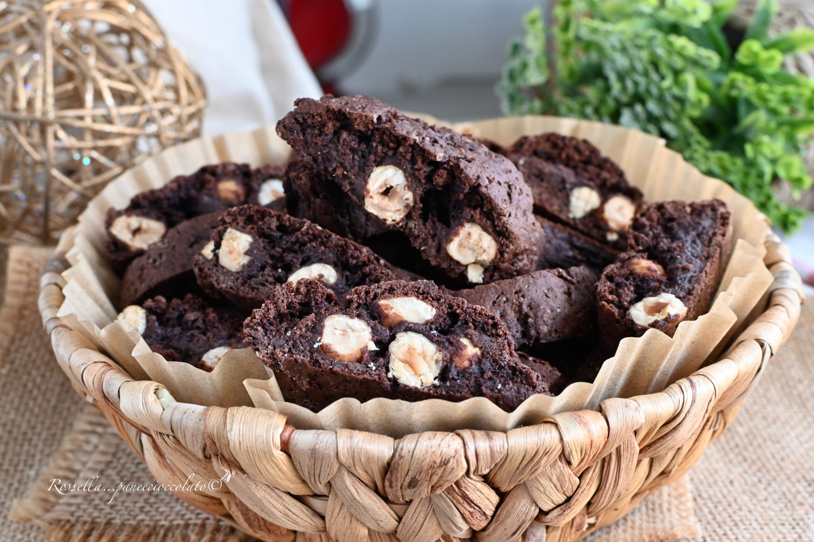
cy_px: 271
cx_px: 407
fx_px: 1175
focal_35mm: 52
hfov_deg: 38.2
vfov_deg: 26.0
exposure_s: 1/10
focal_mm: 35
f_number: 7.1
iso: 320
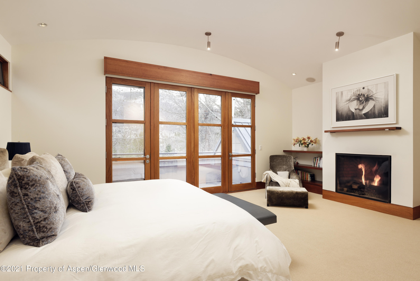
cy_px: 140
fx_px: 222
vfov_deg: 64.6
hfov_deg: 86.9
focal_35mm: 19
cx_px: 210
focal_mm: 19
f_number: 7.1
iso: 1000
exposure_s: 1/160
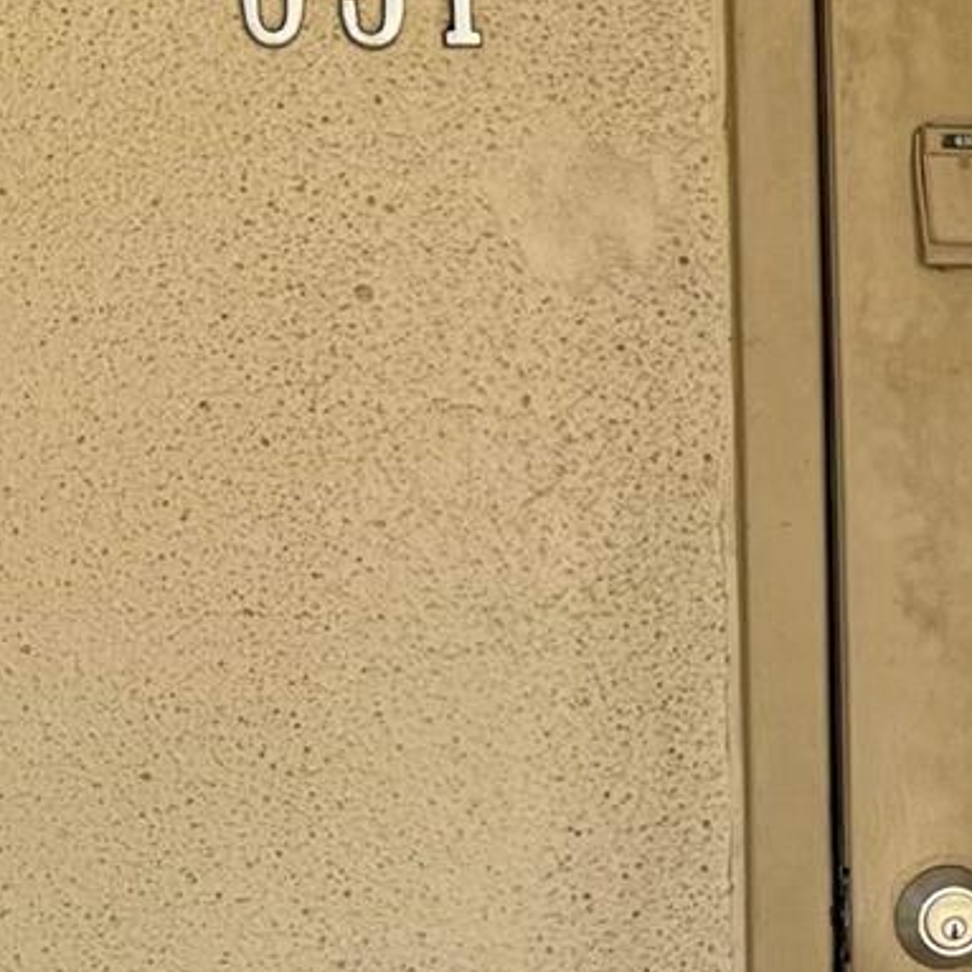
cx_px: 1827
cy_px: 581
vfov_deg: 14.2
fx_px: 3908
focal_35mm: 123
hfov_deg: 12.7
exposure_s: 1/380
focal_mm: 5.7
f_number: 1.5
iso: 50
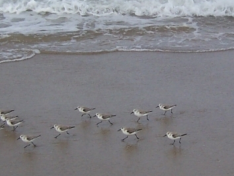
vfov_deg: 14.1
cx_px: 132
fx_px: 704
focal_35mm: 104
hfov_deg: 18.9
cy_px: 5
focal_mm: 6.2
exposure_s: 1/640
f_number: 4.5
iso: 80
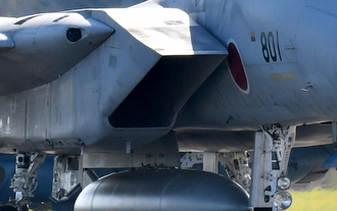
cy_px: 46
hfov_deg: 1.6
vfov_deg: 1.0
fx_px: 11740
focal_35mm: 1277
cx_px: 73
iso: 200
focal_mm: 230
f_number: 8
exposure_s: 1/500
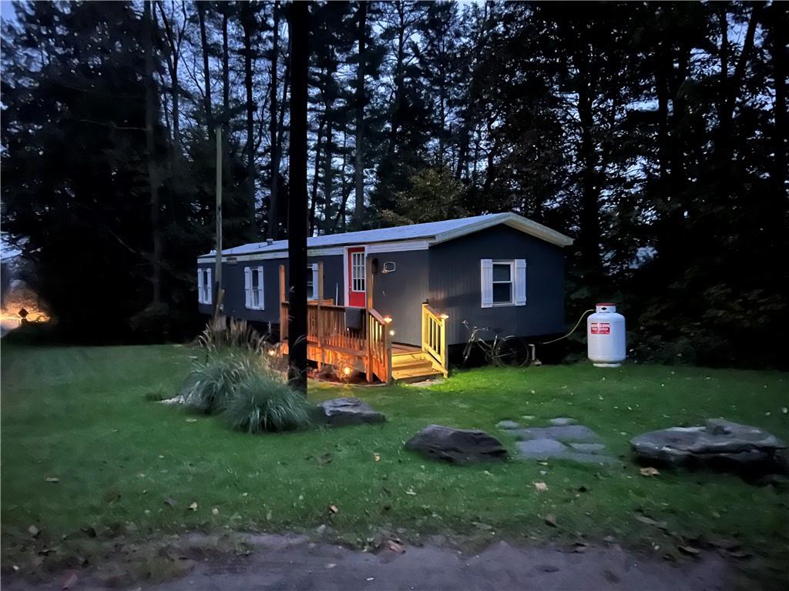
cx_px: 394
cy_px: 296
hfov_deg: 67.3
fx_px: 593
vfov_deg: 53.1
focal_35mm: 26
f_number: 1.5
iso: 3200
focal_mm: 5.7
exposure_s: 1/2
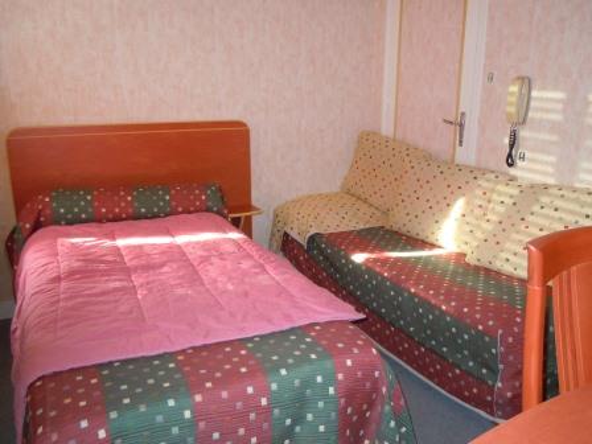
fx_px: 513
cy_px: 222
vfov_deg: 46.8
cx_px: 296
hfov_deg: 60.0
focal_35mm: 30
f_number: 3.5
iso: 250
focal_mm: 5.4
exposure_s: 1/30
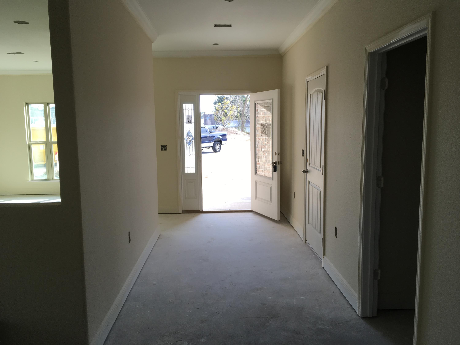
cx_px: 230
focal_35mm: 29
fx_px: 385
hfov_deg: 61.7
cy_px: 172
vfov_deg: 48.2
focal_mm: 4.15
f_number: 2.2
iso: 25
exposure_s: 1/120
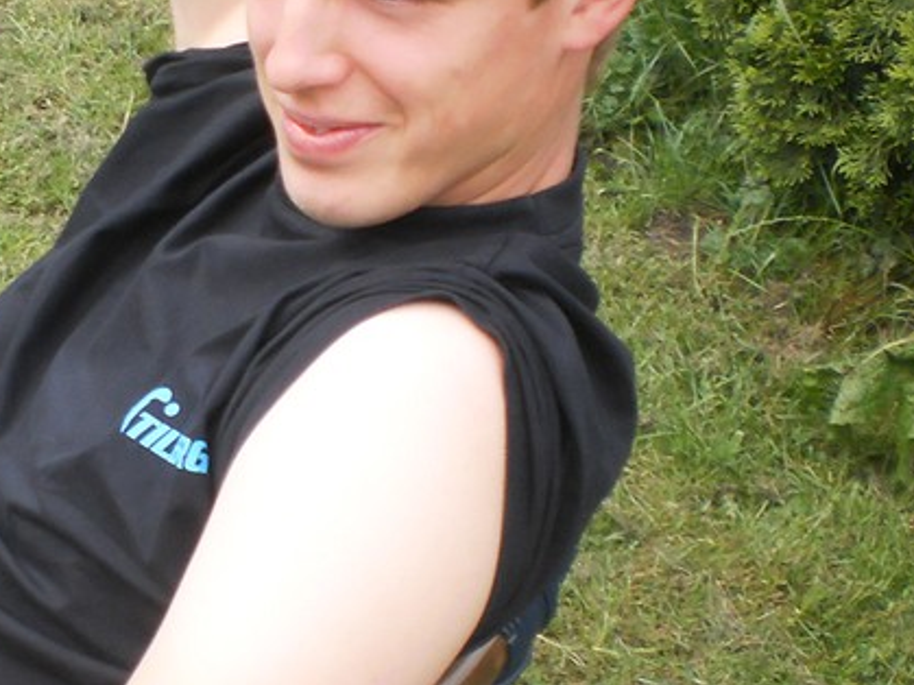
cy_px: 373
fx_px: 2323
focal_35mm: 88
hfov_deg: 21.6
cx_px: 37
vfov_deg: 16.8
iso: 200
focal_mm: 6.3
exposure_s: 1/500
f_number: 3.1
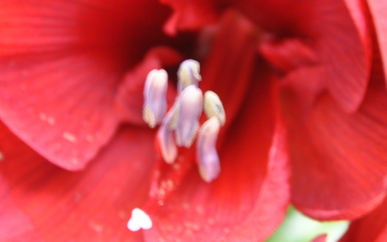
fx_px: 4260
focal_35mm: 404
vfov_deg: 3.3
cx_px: 185
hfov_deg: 5.2
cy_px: 87
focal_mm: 200
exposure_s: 1/1.6
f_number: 5.6
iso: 800
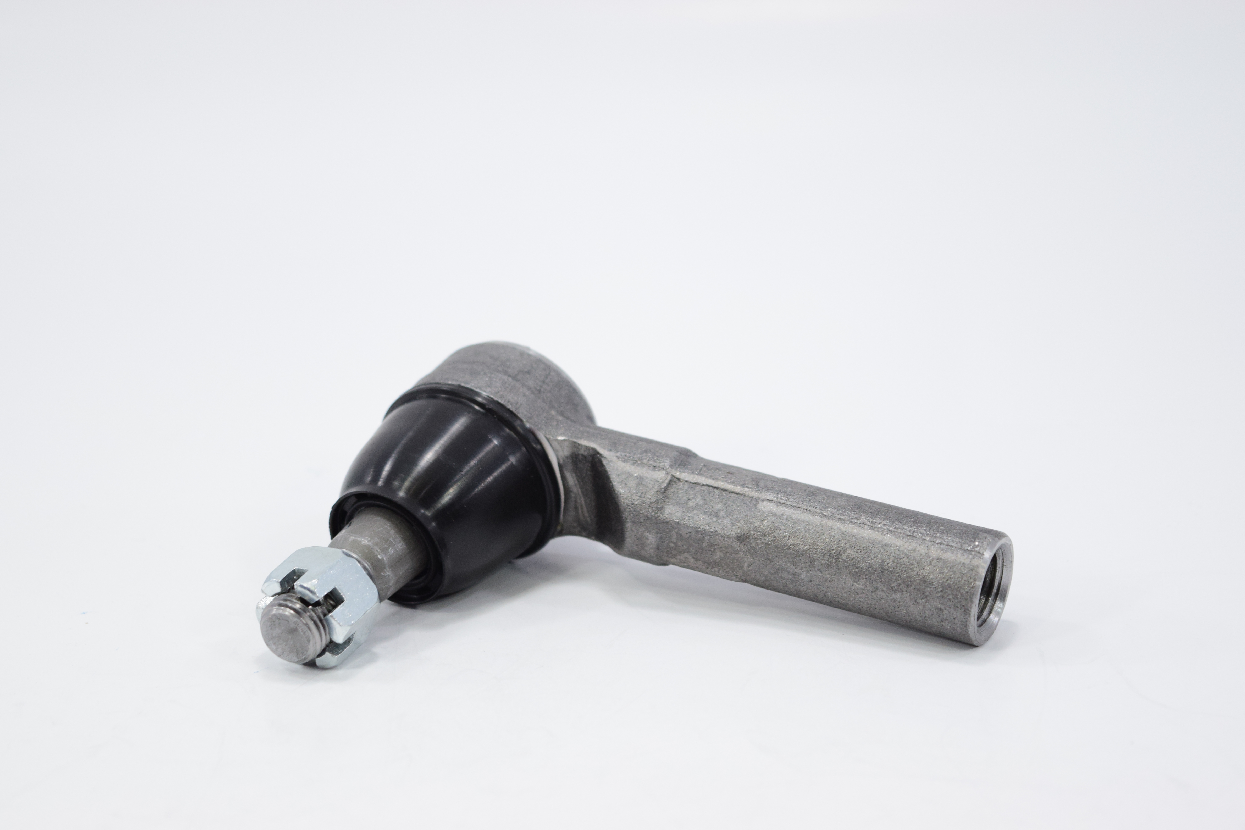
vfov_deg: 16.6
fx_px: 2853
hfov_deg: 24.6
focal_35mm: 82
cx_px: 622
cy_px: 415
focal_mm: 55
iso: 640
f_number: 5.6
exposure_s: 1/125
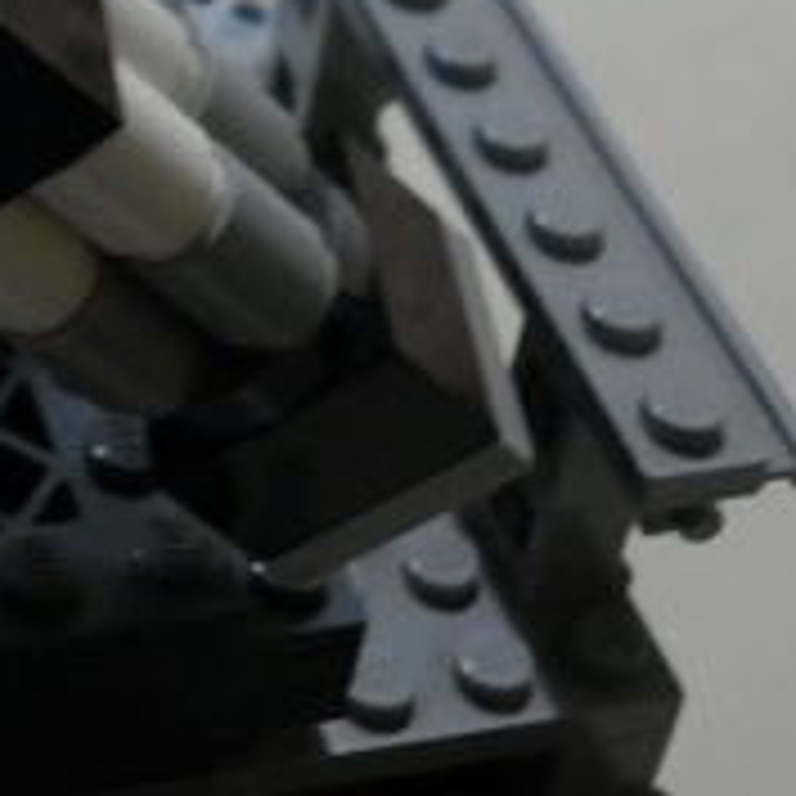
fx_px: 2914
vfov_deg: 14.6
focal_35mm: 112
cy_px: -369
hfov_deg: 14.7
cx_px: -328
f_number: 2.8
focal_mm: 5
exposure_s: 1/10
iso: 200
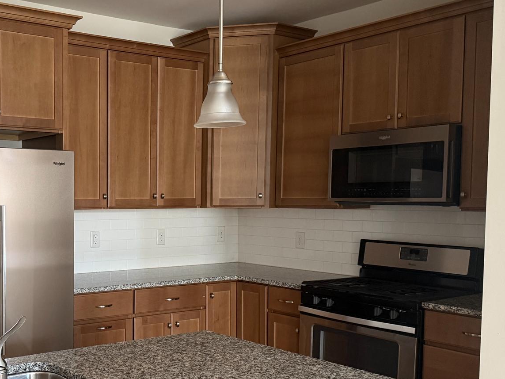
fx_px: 627
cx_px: 95
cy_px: 240
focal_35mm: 43
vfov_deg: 33.4
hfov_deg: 41.8
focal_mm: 6.76
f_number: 1.78
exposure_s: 1/60
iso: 400
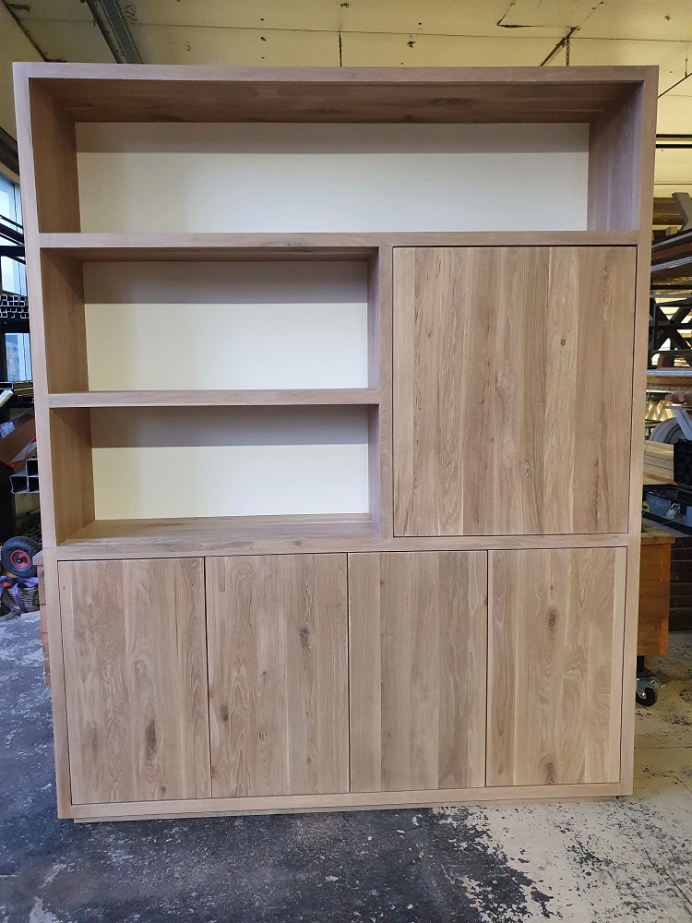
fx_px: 693
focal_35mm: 26
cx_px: 346
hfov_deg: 53.1
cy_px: 462
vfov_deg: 67.3
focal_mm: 4.32
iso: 400
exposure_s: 1/50
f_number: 1.5
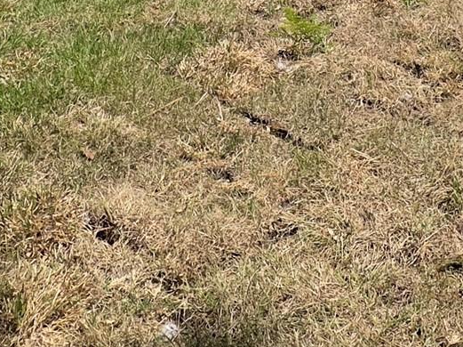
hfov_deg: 34.6
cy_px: -179
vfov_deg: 25.2
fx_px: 575
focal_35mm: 43
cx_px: 563
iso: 40
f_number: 2.2
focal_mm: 2.22
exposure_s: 1/1618
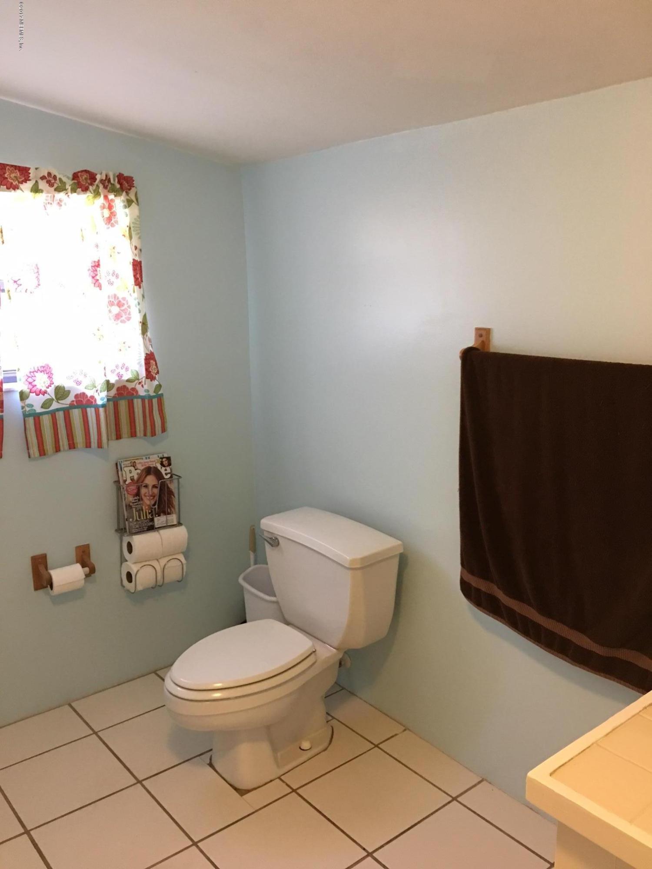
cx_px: 326
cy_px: 434
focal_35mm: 29
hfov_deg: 48.2
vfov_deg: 61.7
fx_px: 728
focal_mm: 4.15
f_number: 2.2
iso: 100
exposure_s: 1/15
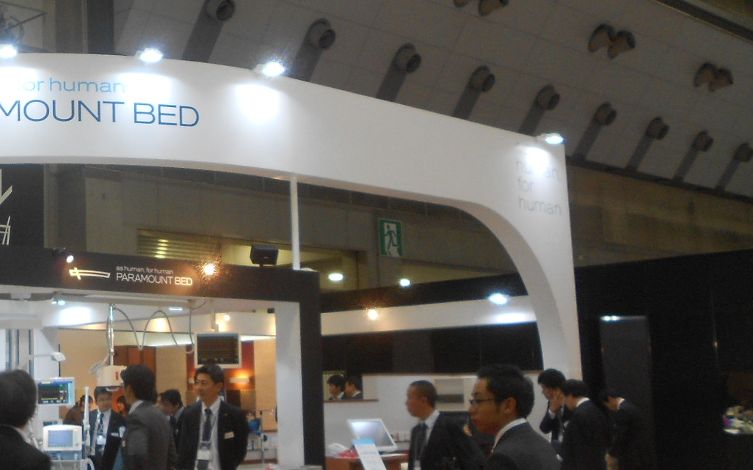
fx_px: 1129
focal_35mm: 55
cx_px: 86
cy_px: 221
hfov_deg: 34.9
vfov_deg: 23.5
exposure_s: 1/30
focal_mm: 4.6
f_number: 3.2
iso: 125
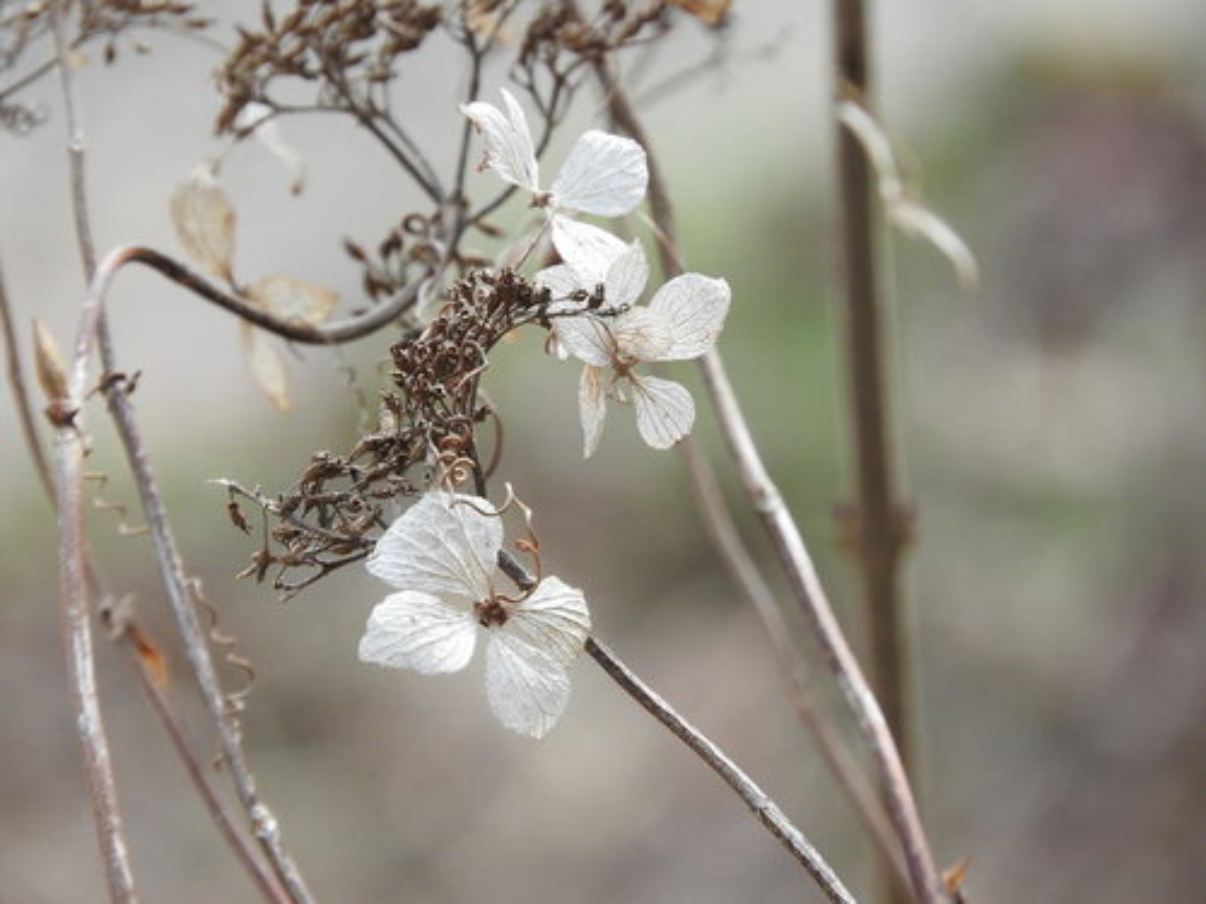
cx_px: 603
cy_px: 452
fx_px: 24388
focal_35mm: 700
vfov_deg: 2.1
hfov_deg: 2.8
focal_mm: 125.4
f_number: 5.6
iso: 280
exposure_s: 1/250
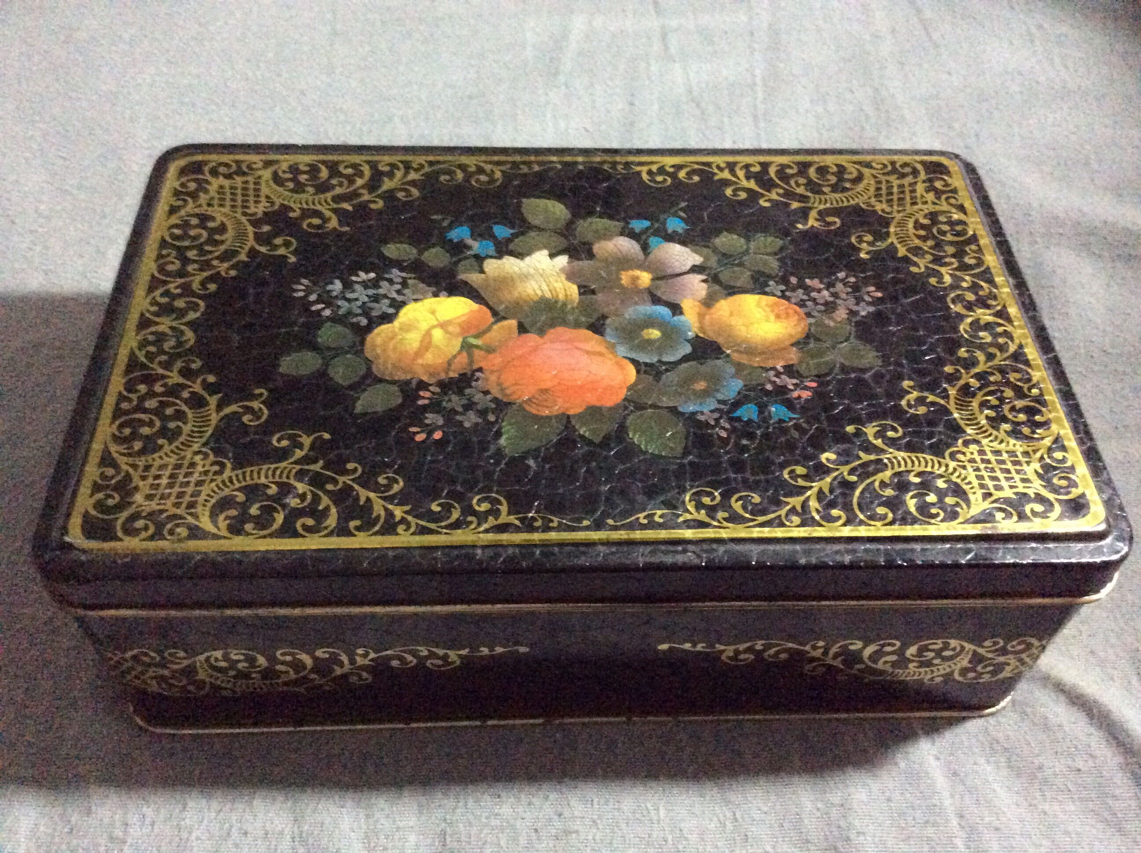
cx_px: 570
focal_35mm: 32
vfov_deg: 44.1
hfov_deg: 56.9
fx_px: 1053
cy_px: 426
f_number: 2.4
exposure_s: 1/17
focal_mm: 3.3
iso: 640
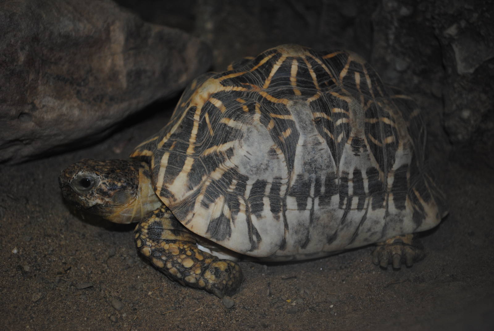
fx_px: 948
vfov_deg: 19.8
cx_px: 247
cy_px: 166
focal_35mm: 69
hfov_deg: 29.2
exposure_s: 1/60
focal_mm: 46
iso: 200
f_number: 5.3
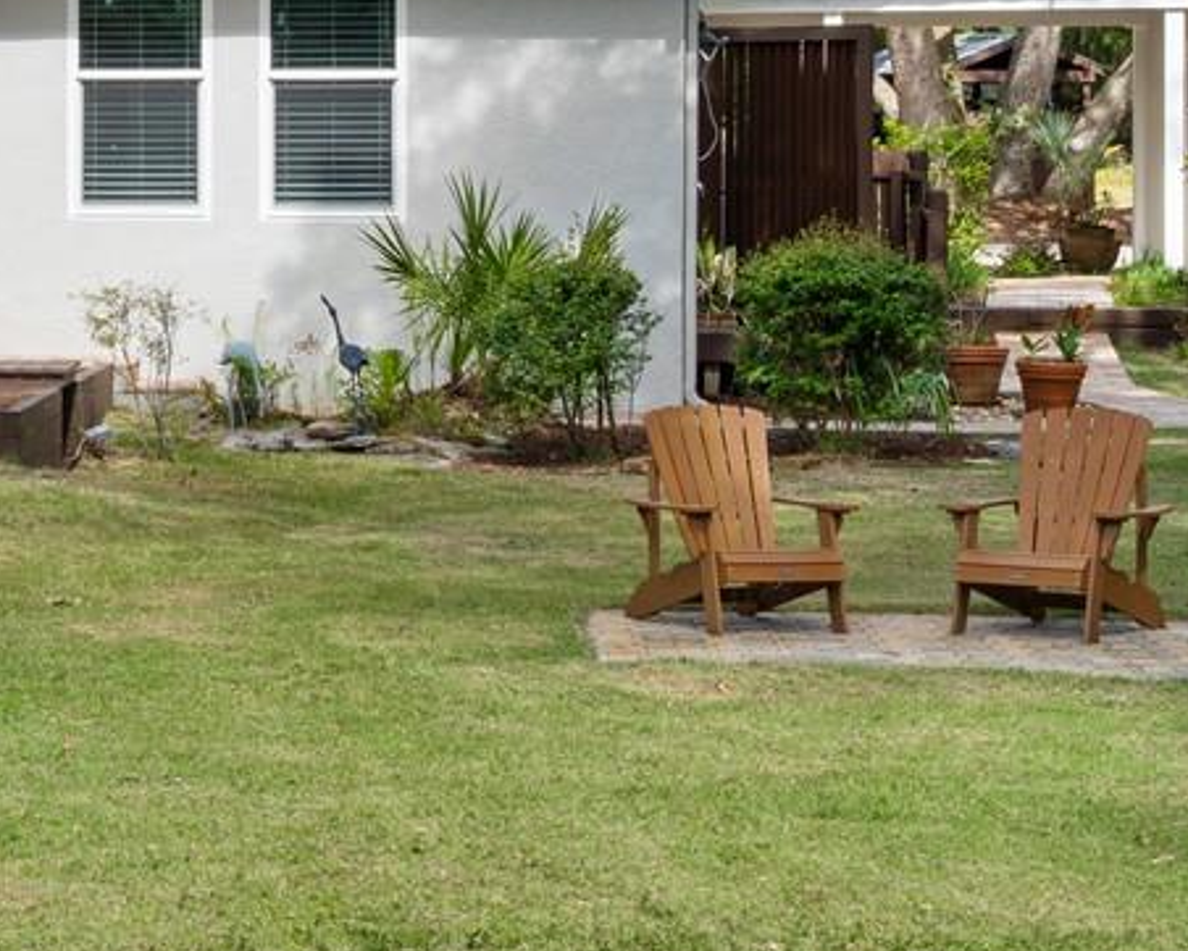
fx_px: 4854
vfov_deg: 11.1
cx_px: -653
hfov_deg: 13.1
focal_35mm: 138
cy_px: 81
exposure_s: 1/125
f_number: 7.1
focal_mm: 20
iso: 100
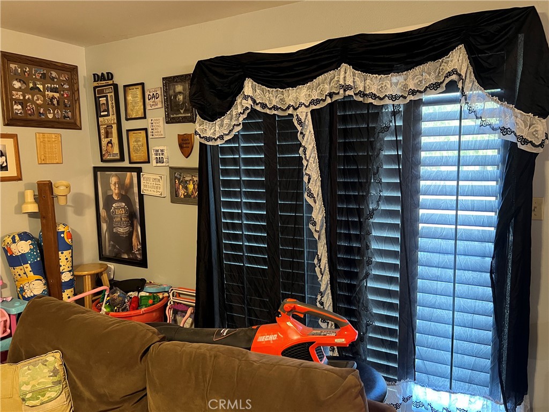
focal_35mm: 26
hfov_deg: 67.3
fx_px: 412
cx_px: 274
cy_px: 206
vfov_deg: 53.1
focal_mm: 5.7
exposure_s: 1/40
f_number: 1.5
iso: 400
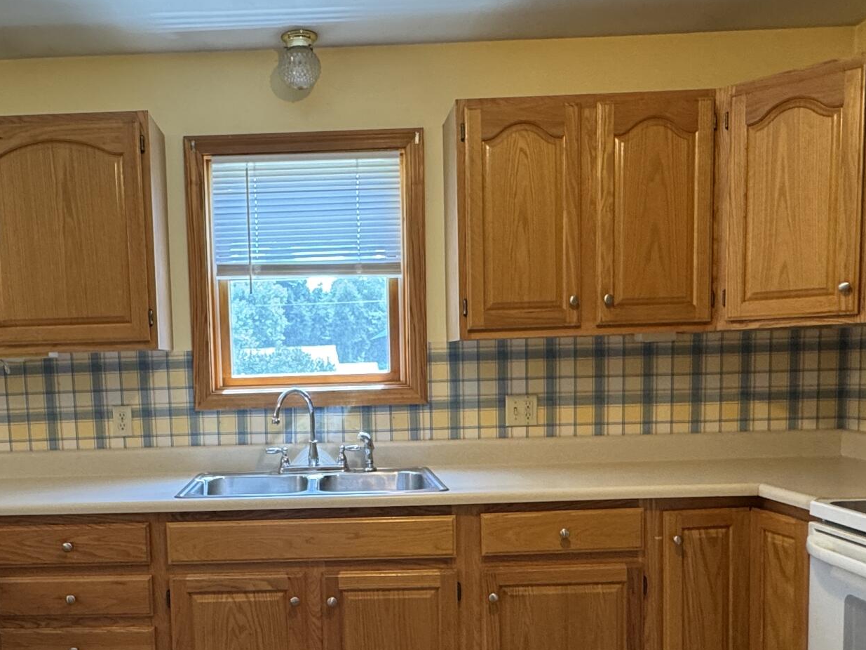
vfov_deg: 41.1
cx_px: 309
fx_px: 851
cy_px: 449
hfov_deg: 53.2
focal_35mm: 34
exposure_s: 1/60
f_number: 2.2
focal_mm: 2.22
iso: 250
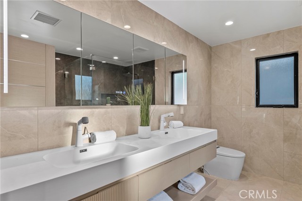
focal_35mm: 20
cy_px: 100
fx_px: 168
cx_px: 151
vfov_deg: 62.0
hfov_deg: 84.0
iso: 250
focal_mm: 20
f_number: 8
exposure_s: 1/3
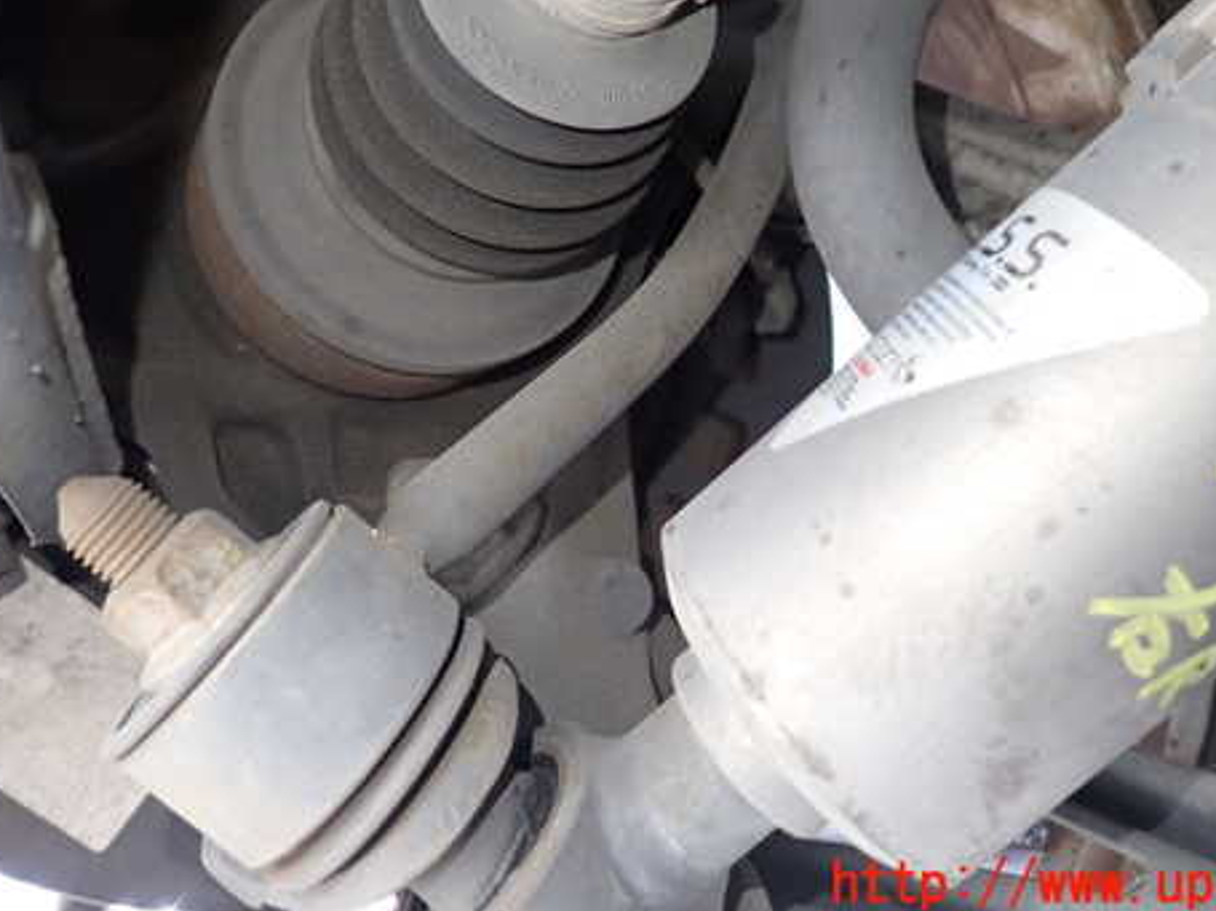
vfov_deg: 42.5
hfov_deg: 55.3
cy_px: 318
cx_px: 633
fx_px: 1159
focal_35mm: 33
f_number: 2
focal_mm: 4.5
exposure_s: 1/30
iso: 400
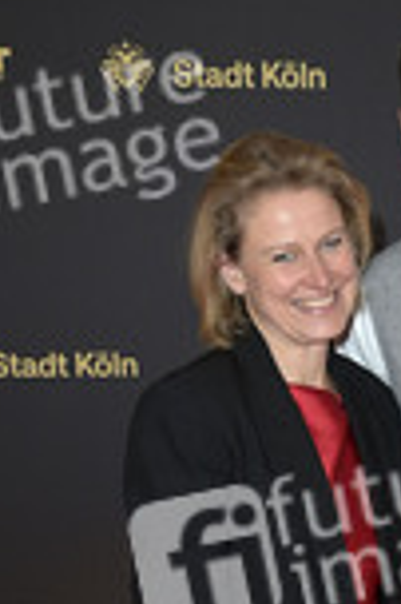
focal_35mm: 79
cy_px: 743
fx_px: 1323
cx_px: 449
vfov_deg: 23.3
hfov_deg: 16.7
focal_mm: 30
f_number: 5
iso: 1250
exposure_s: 1/250
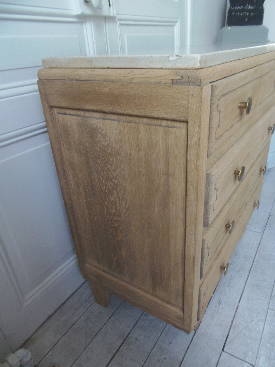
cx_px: 138
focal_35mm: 24
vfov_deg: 71.6
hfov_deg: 56.8
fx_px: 254
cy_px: 184
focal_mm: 4.3
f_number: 2.9
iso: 100
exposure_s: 1/30
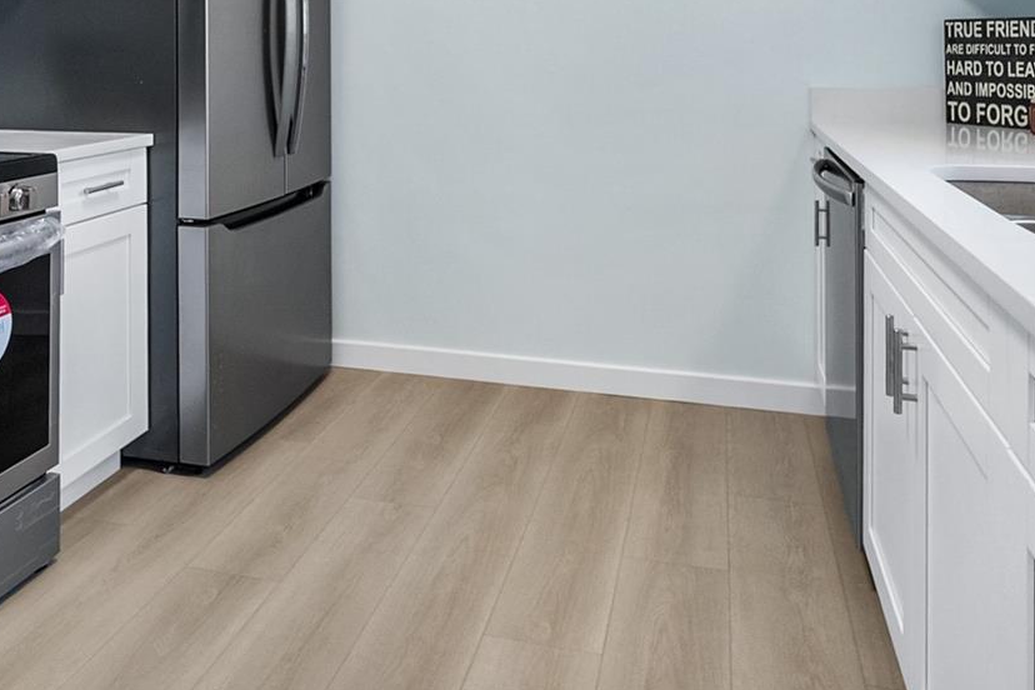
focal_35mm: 29
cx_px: 484
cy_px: 41
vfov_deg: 40.7
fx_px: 834
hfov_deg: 63.6
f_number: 4
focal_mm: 10
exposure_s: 1/60
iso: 1000
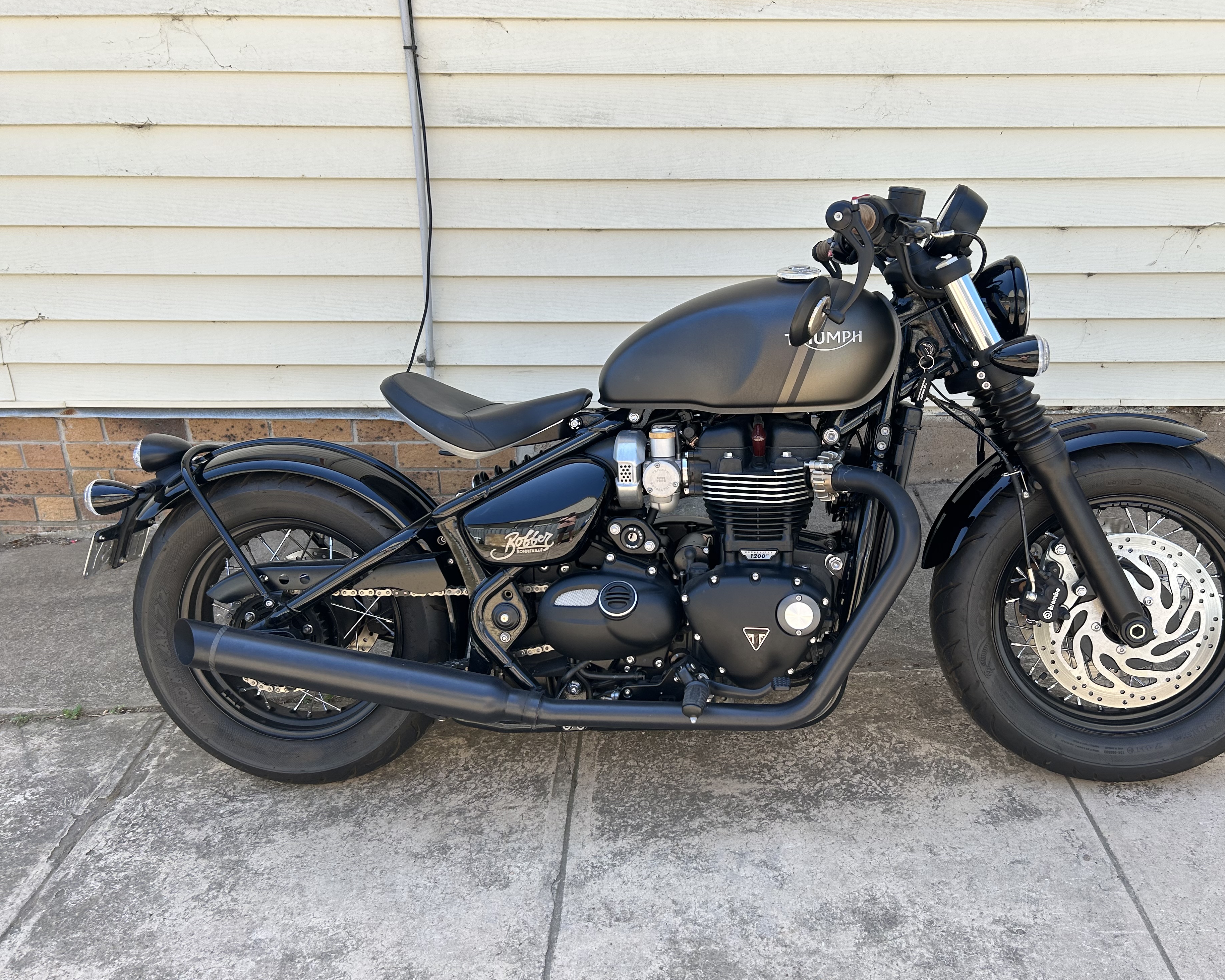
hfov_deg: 62.1
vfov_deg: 51.5
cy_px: 492
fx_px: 1015
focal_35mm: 28
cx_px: 664
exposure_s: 1/965
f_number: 1.5
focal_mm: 5.7
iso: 50
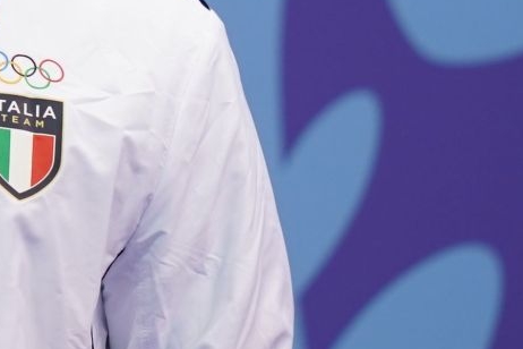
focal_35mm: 2336
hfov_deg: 0.9
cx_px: -130
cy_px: -152
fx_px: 33934
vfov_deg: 0.6
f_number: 2.8
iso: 500
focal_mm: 400
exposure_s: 1/500
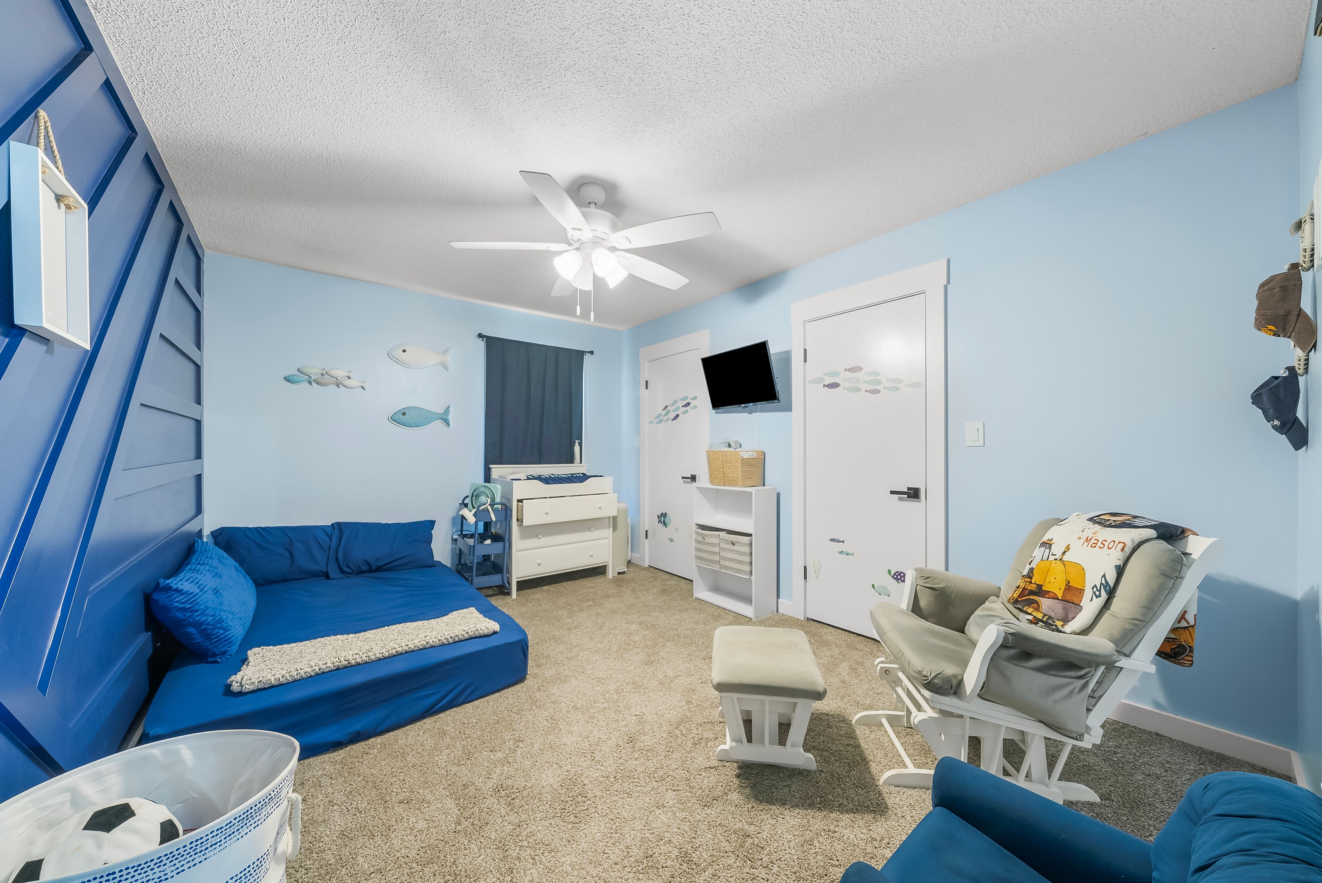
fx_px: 441
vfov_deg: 90.1
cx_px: 661
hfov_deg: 112.6
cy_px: 442
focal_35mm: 12
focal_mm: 12
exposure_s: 1/1.25
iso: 400
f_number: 8
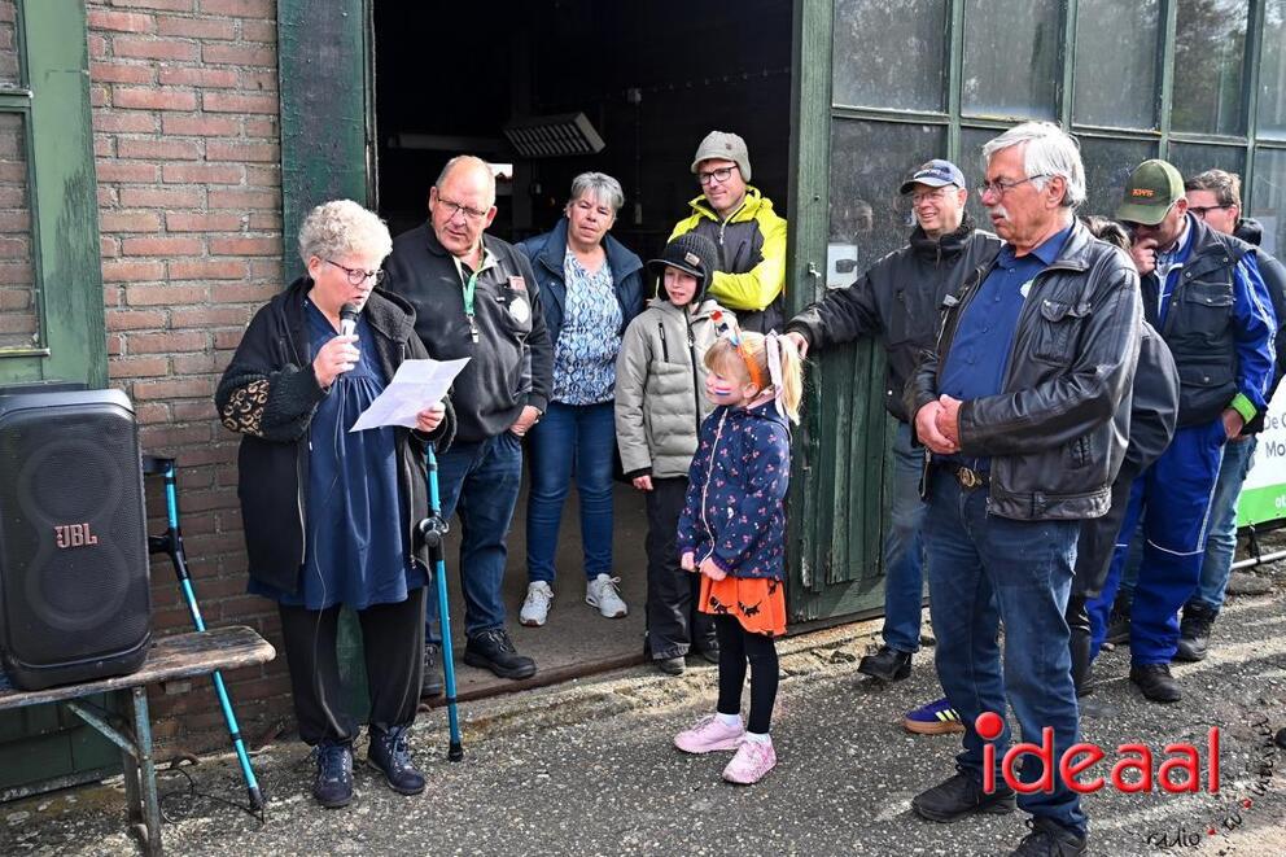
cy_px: 428
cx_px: 643
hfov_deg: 53.1
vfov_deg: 36.9
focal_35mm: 36
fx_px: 1286
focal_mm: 24
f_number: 4
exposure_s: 1/250
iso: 200
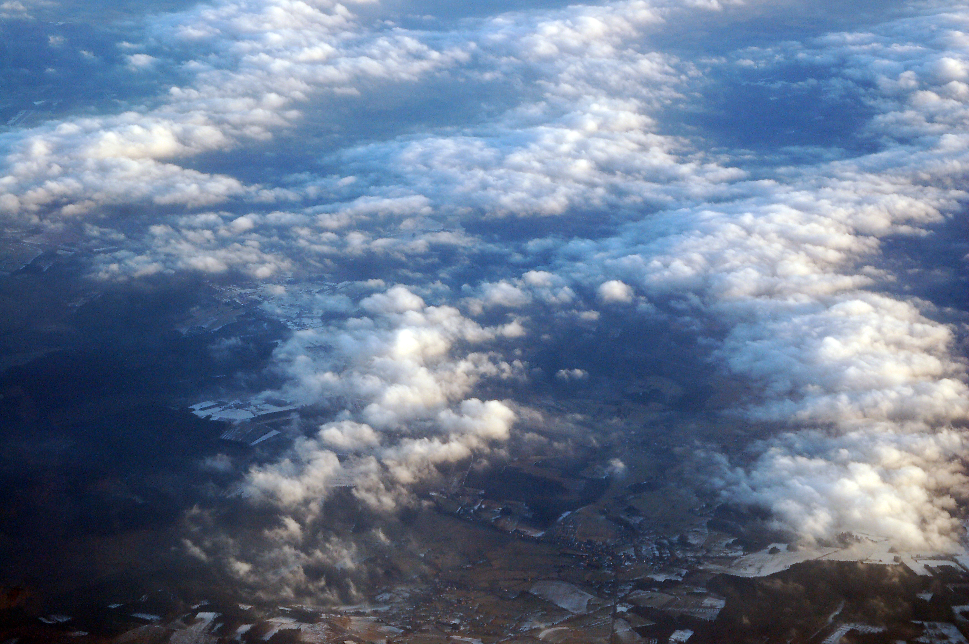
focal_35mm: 112
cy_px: 322
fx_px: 3025
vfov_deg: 12.2
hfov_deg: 18.2
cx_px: 484
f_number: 10
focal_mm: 75
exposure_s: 1/200
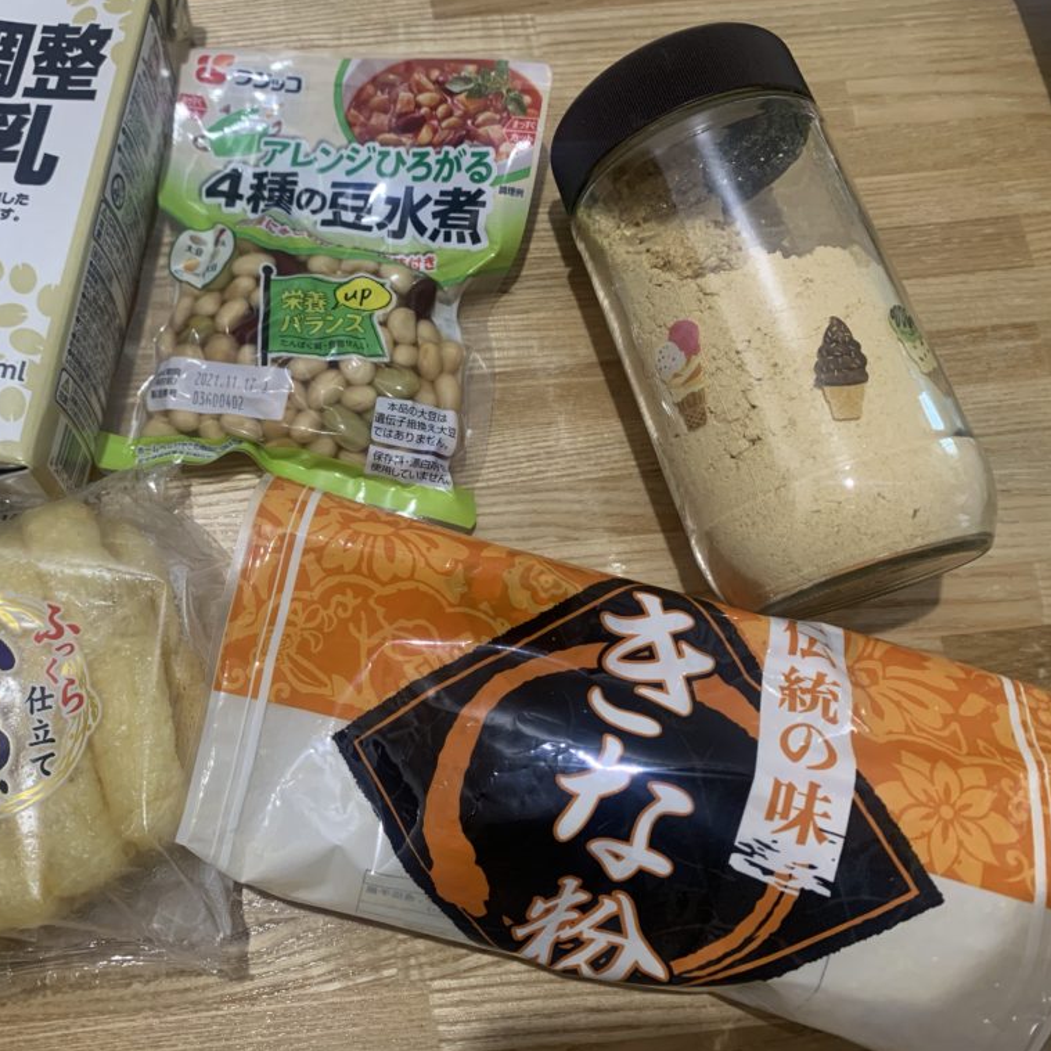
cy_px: 525
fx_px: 1065
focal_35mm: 31
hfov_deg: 51.6
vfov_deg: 52.5
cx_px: 354
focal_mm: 4.25
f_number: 1.8
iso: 160
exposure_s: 1/60
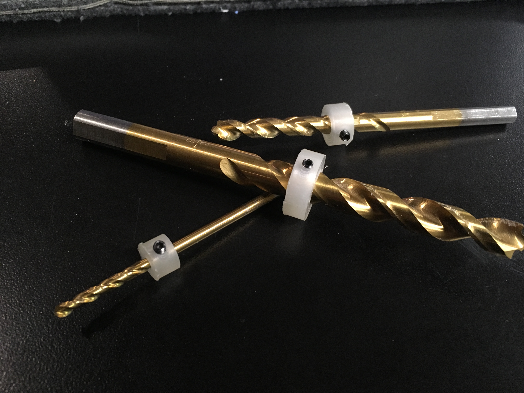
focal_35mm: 29
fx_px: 439
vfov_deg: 48.2
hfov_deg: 61.7
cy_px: 196
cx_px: 262
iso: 200
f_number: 2.2
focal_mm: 4.15
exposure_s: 1/24
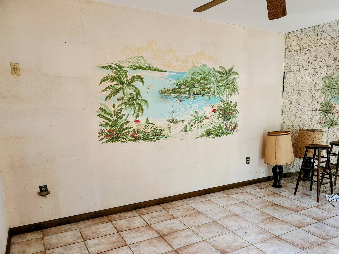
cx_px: 209
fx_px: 284
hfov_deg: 60.9
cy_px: 158
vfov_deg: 47.8
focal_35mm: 29
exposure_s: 1/60
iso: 640
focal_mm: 5.4
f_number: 1.8
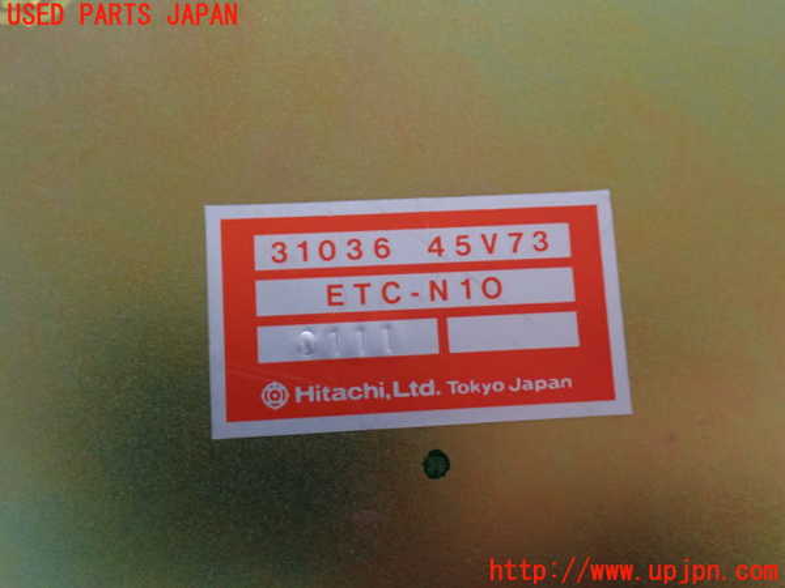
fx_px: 930
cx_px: 392
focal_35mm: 41
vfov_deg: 35.1
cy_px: 294
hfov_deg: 45.8
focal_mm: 7.31
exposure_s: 1/20
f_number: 2.8
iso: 800
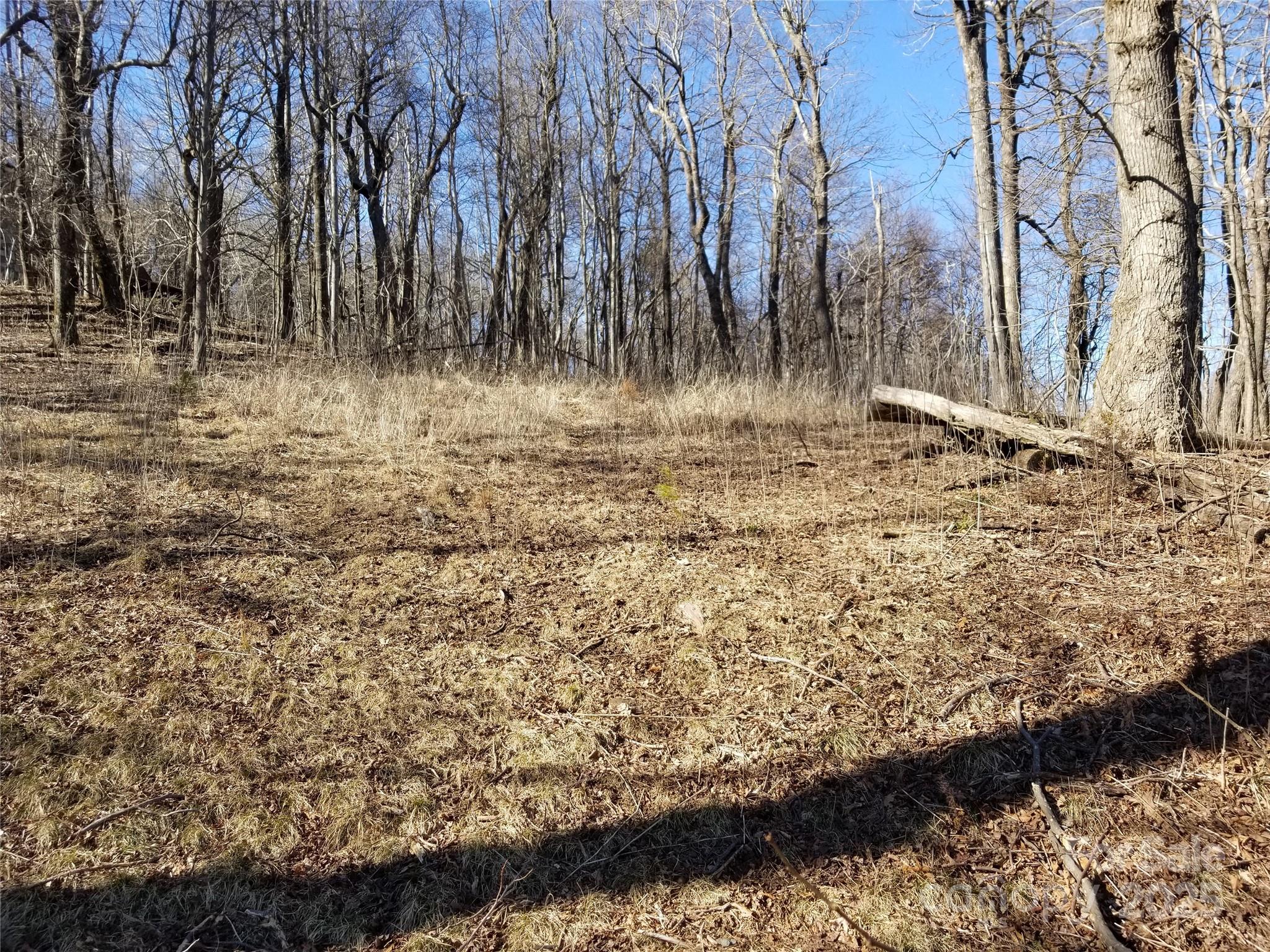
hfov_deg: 67.3
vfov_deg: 53.1
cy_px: 476
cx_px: 635
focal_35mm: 26
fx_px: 954
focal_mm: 4.3
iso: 50
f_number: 1.7
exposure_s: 1/806
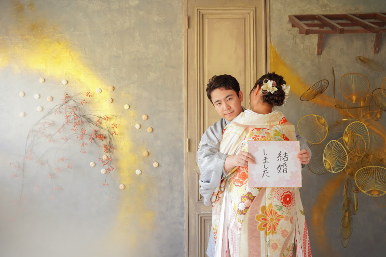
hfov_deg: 55.5
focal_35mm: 34
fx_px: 367
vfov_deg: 38.7
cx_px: 193
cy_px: 128
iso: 1000
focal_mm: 34.2
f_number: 4
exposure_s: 1/320
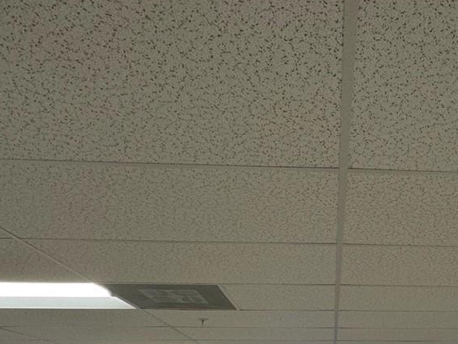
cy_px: 444
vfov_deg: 29.7
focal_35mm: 39
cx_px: 374
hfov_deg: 45.2
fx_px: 516
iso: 200
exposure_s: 1/120
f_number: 2.2
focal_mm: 2.22
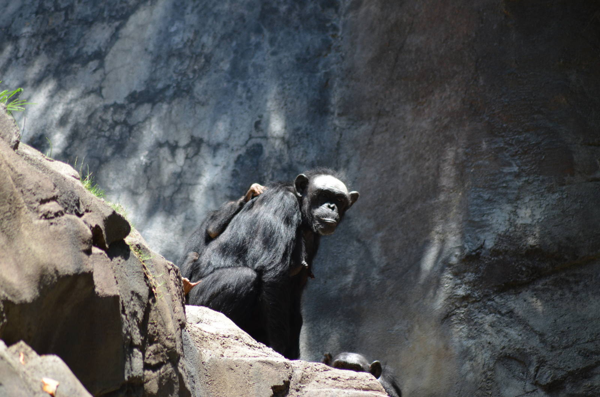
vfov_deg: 4.3
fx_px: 5240
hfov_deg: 6.6
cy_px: 198
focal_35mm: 315
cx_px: 300
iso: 560
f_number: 4.8
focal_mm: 210
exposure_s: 1/1000
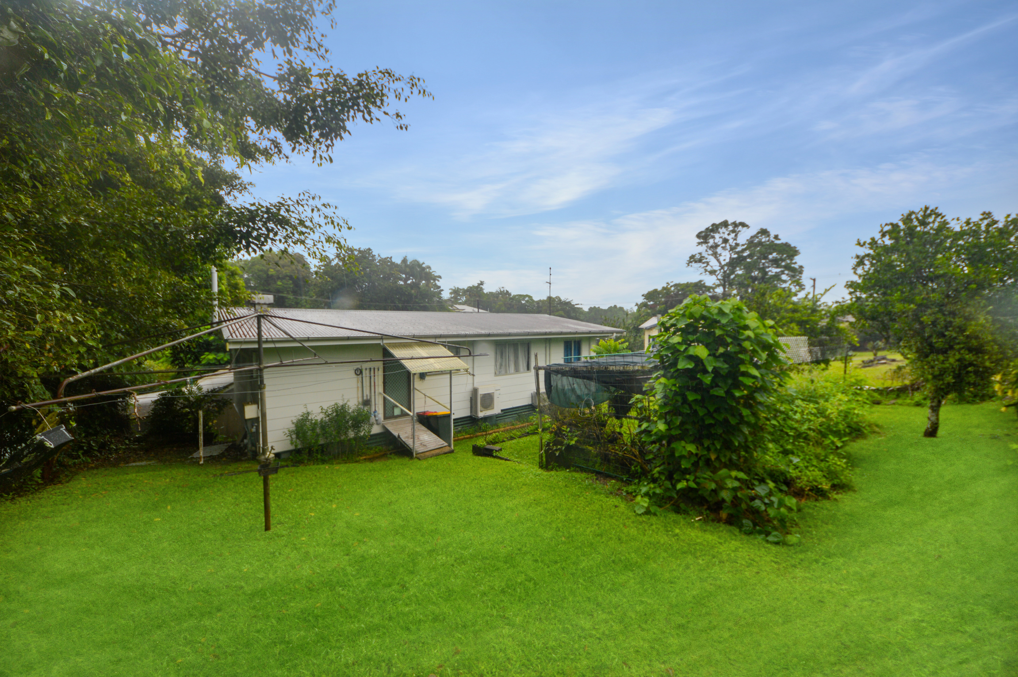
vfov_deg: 89.9
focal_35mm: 12
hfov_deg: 112.7
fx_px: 339
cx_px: 509
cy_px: 338
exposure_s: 1/200
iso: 100
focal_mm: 8
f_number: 7.1
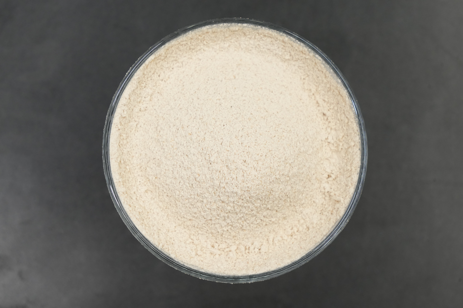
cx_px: 232
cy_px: 154
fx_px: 900
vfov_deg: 19.5
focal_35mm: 70
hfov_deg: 28.8
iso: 3200
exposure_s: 1/50
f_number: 10
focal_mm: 70
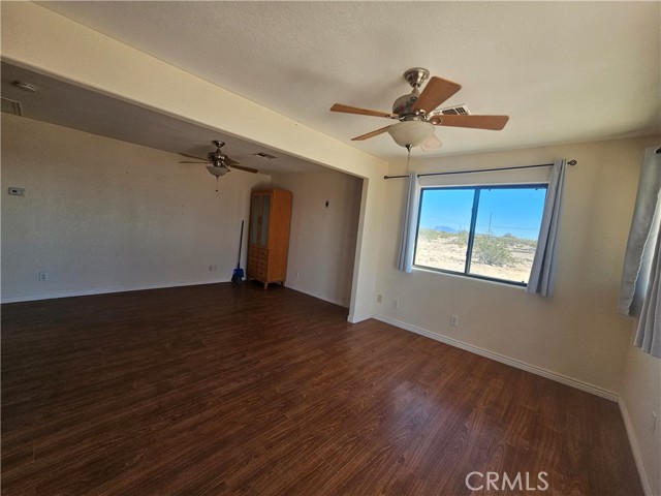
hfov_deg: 106.2
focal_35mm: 13
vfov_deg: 89.9
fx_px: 248
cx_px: 330
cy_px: 248
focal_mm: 2.2
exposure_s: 1/241
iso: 80
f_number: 2.2
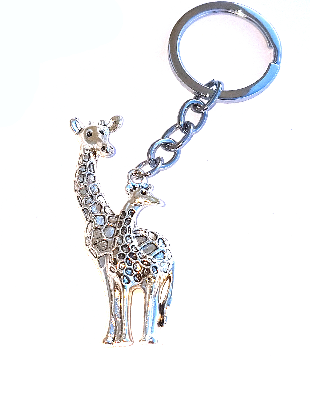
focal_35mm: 26
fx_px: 310
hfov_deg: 53.1
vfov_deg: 67.3
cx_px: 155
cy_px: 206
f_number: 1.7
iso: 40
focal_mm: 4.2
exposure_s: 1/1968
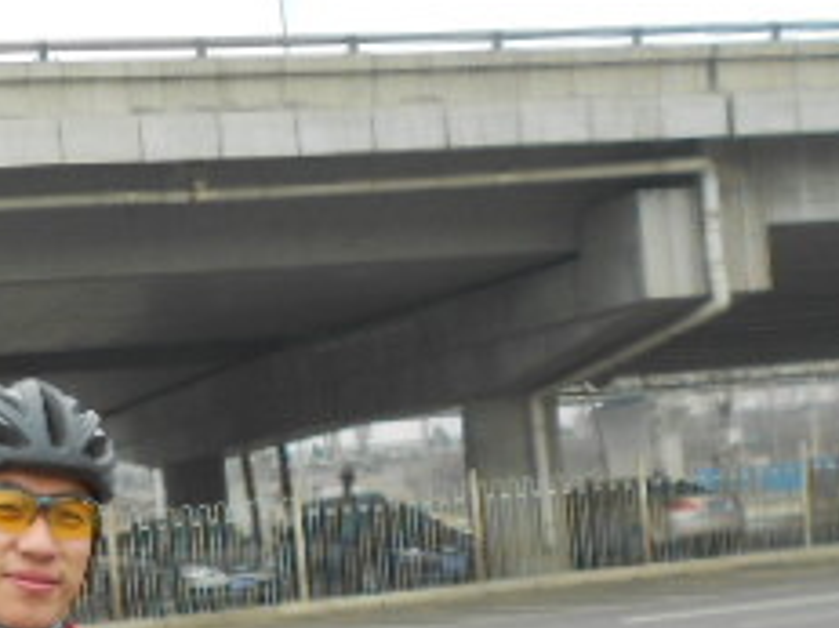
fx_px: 1744
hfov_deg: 25.6
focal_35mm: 72
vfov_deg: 19.6
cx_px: -7
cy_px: 672
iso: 125
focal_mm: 4.6
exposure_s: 1/125
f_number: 3.2
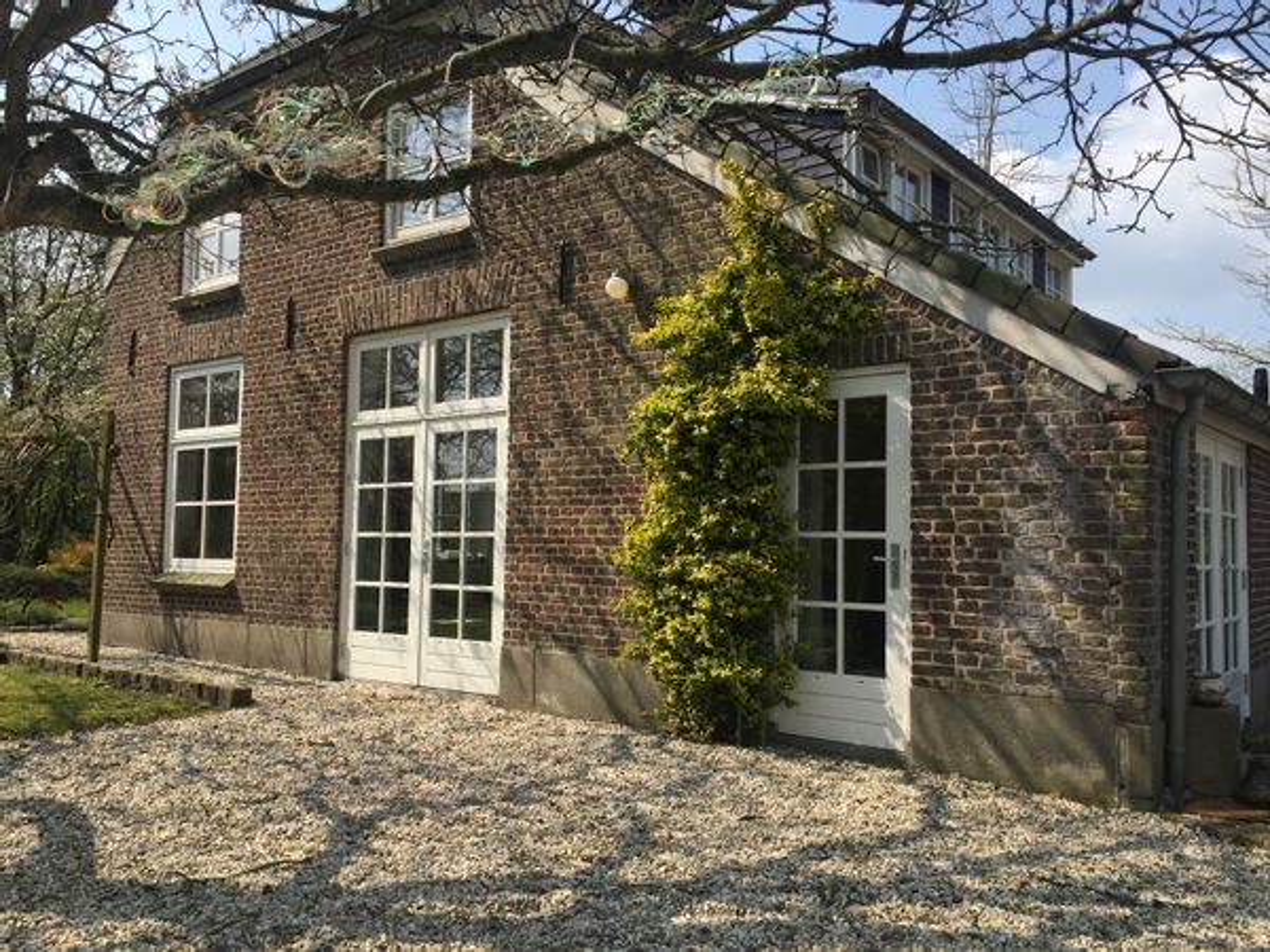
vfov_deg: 48.2
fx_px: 1064
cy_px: 476
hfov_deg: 61.7
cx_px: 635
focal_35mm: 29
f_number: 2.2
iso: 32
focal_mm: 4.15
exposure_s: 1/1582
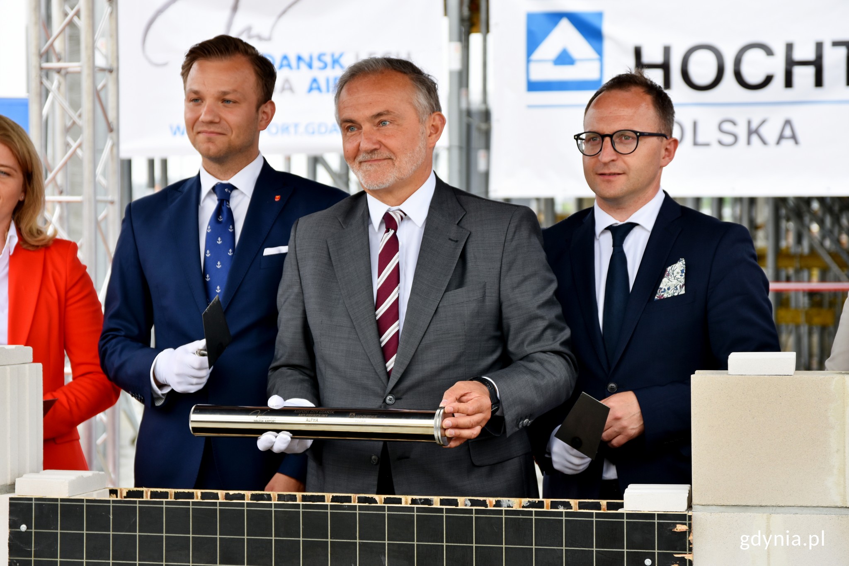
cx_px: 424
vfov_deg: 14.7
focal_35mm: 93
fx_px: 2193
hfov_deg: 21.9
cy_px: 283
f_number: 4
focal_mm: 62
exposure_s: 1/125
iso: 100
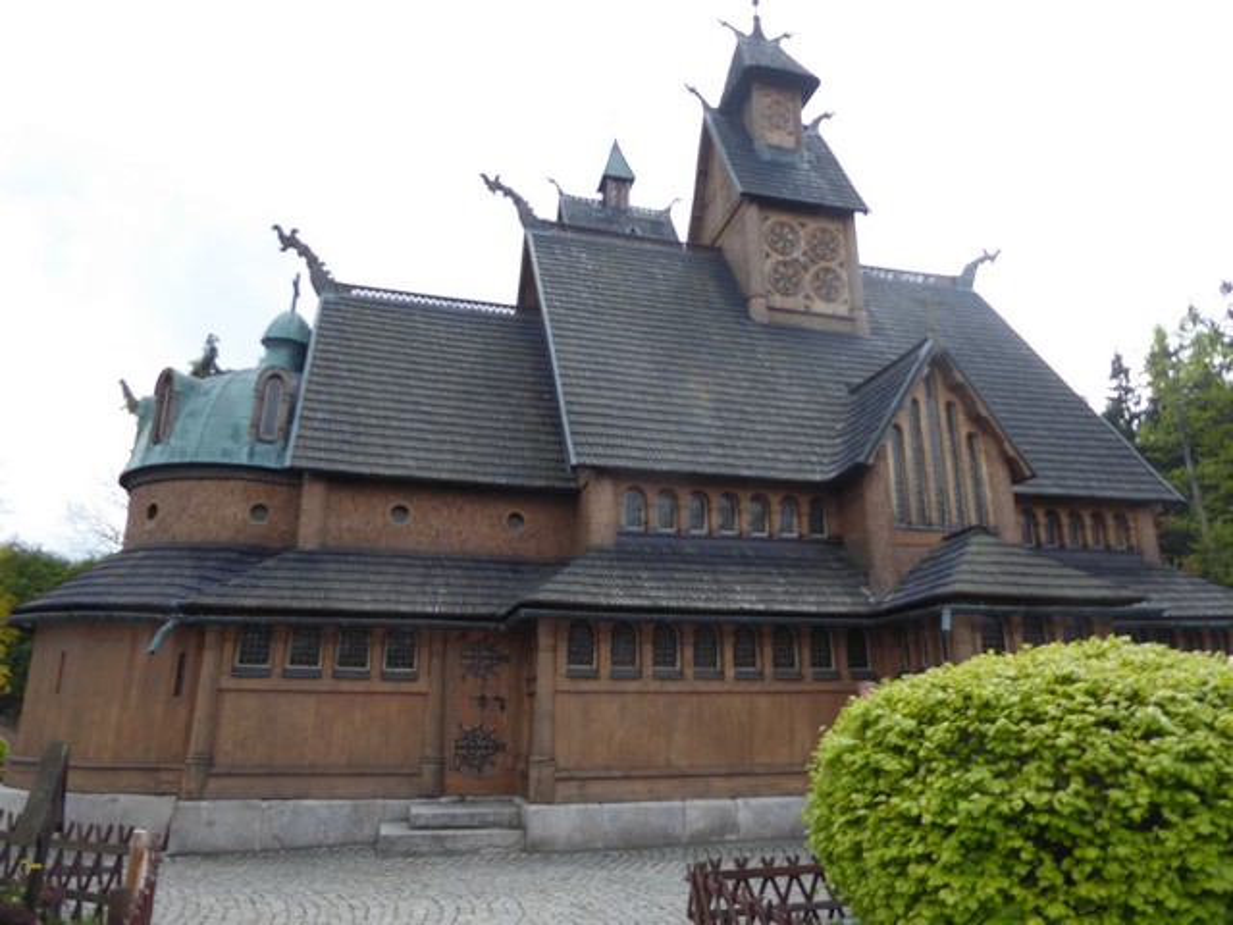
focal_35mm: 24
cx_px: 616
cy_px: 462
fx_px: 855
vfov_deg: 56.8
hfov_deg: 71.6
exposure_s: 1/250
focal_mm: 4.3
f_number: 3.3
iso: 80
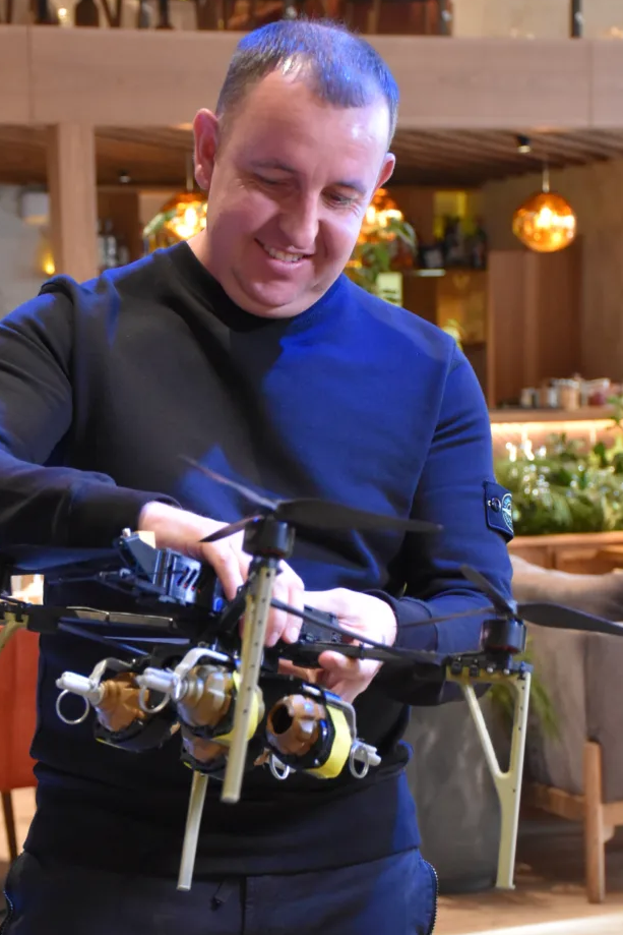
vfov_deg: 21.2
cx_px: 224
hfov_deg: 14.2
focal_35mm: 96
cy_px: 510
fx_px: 2491
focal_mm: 42
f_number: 4.5
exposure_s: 1/60
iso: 4000
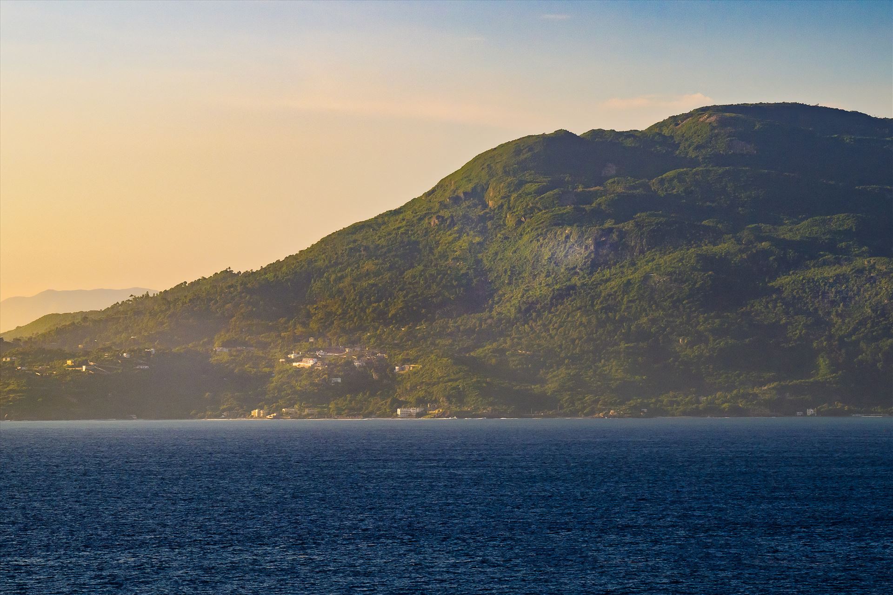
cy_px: 298
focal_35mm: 180
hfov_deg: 11.4
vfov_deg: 7.6
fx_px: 4464
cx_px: 446
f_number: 11
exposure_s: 1/640
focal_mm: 120
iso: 500
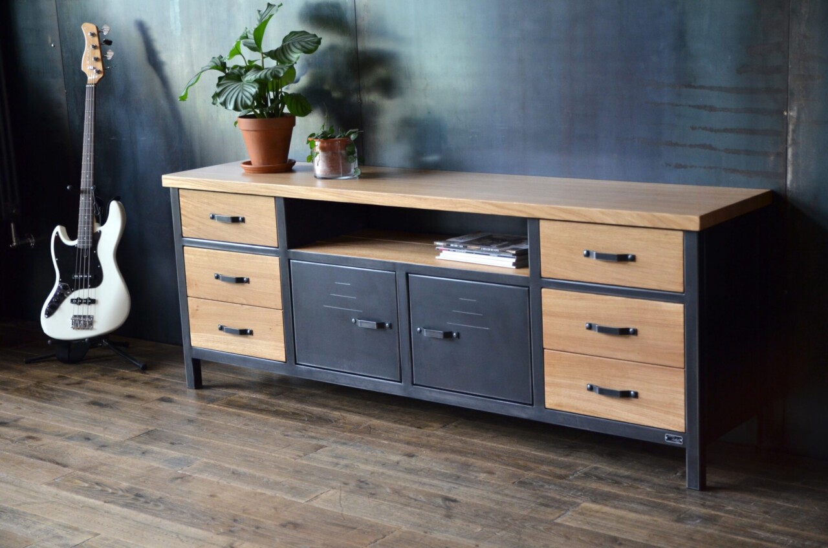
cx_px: 414
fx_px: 1377
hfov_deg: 33.5
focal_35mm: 60
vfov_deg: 22.5
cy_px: 274
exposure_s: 1/100
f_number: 2.8
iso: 800
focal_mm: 40
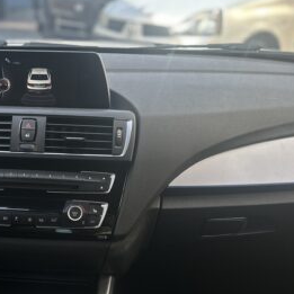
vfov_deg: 26.2
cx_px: 39
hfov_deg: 25.8
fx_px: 625
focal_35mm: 65
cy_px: 220
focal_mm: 6.86
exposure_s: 1/435
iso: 80
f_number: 1.78
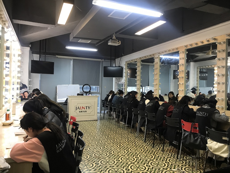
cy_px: 86
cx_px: 115
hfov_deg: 63.4
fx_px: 186
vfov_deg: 49.7
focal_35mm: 28
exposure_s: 1/20
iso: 40
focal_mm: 3.99
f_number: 1.8
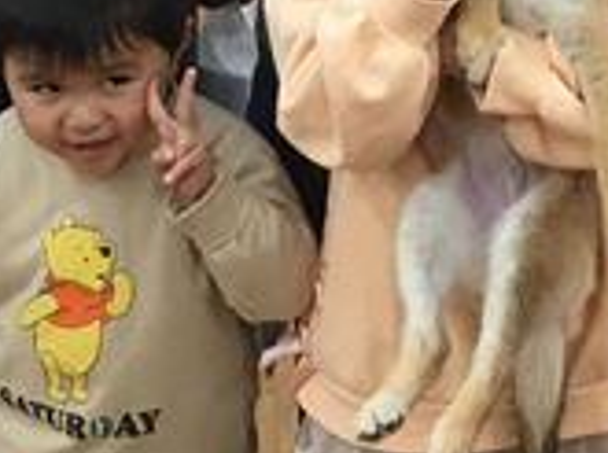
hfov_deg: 17.5
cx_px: 310
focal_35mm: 113
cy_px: -269
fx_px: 1980
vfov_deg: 12.3
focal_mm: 3.3
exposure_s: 1/33
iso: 100
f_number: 2.4
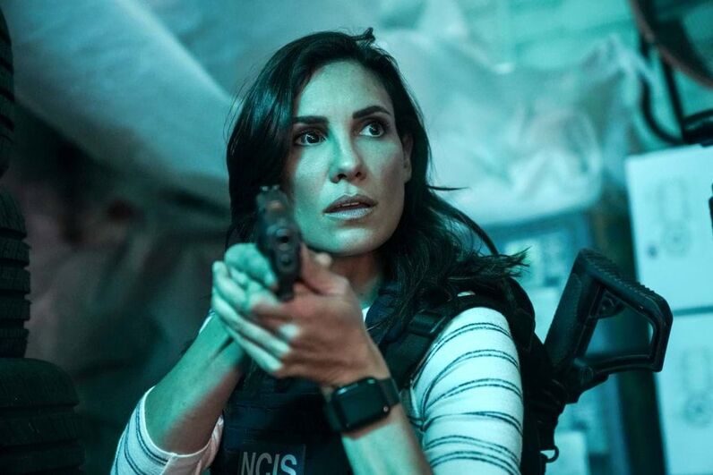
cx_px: 356
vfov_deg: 19.5
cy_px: 238
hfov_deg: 28.8
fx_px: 1387
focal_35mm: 70
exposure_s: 1/320
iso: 5000
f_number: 2.8
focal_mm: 70
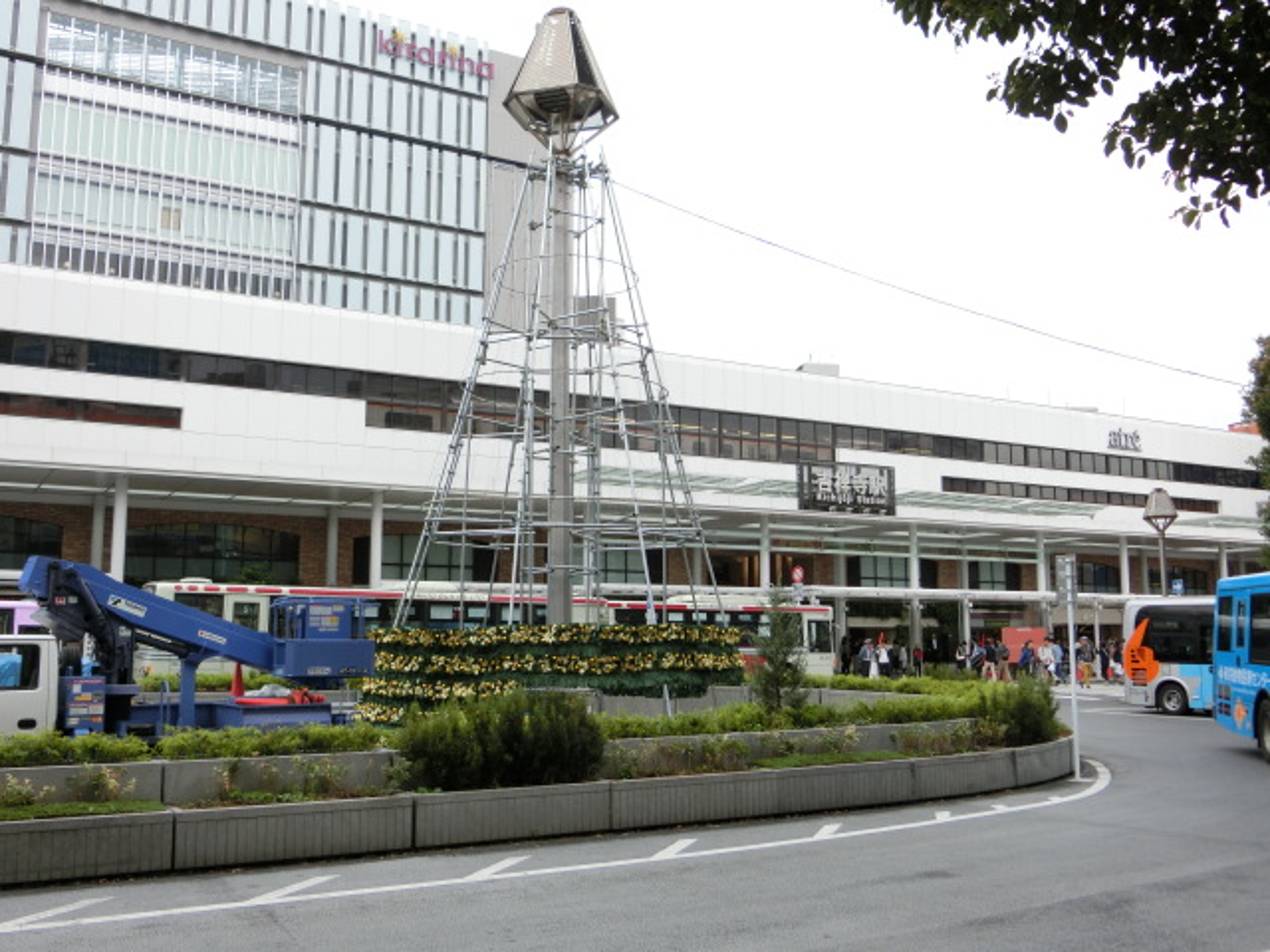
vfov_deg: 41.8
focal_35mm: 34
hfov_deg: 54.0
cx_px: 635
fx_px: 1247
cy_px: 476
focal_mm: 6
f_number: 3.9
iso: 80
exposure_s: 1/200
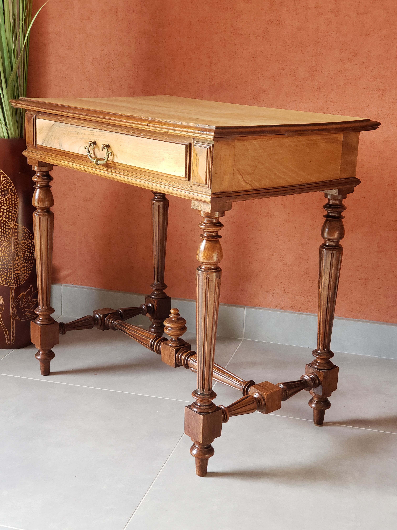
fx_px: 795
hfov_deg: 28.0
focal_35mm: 52
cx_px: 198
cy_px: 265
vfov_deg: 36.8
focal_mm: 6
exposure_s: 1/26
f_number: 2.4
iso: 160
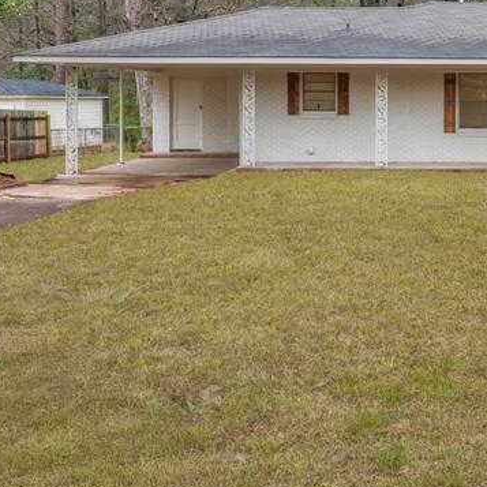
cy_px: 77
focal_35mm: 56
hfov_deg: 28.7
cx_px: 487
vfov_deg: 29.6
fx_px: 891
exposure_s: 1/200
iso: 400
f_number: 8
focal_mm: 23
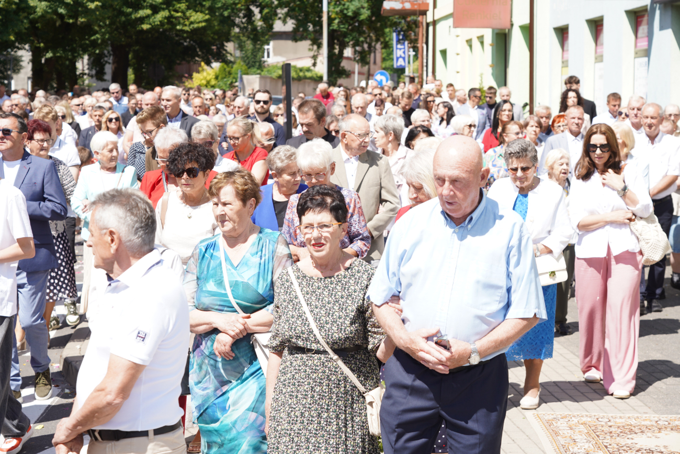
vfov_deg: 17.5
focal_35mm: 78
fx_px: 1473
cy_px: 227
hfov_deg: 26.0
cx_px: 340
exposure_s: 1/160
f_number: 7.1
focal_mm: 78
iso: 100
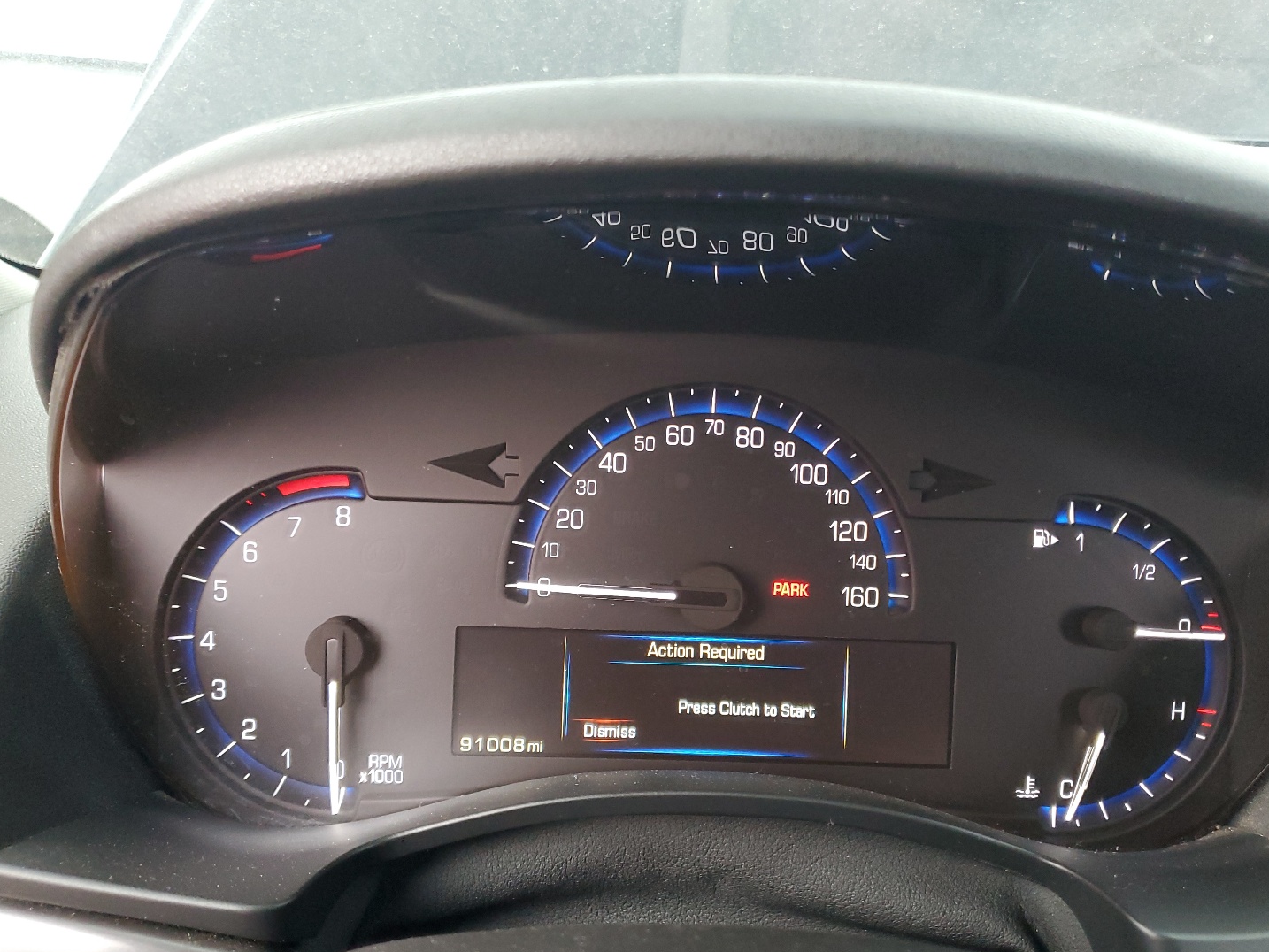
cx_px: 673
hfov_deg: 61.6
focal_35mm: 29
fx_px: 1063
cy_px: 516
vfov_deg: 48.2
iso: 231
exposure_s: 1/60.2
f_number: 1.5
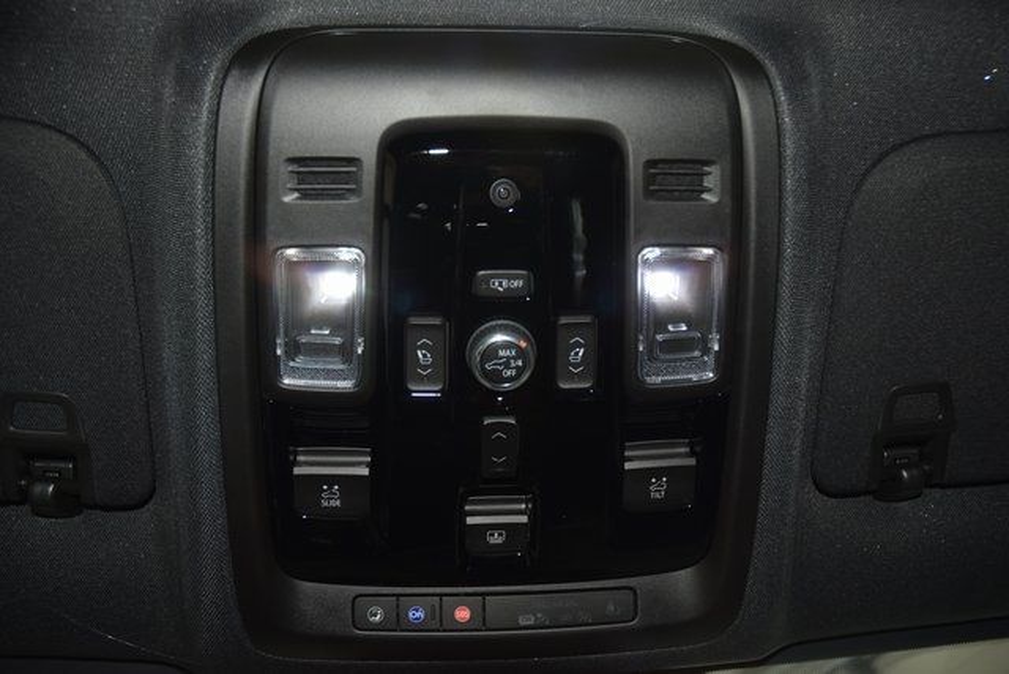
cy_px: 337
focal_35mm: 33
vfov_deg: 40.0
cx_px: 504
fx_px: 925
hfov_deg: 57.2
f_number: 3.5
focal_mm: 22
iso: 720
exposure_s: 1/60
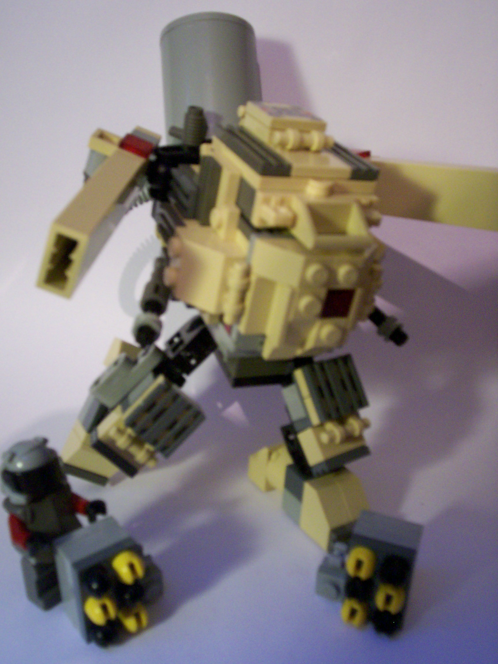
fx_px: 691
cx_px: 249
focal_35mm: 36
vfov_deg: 51.4
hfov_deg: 39.7
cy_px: 332
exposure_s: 1/8
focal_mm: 5.9
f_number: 4.5
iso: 213
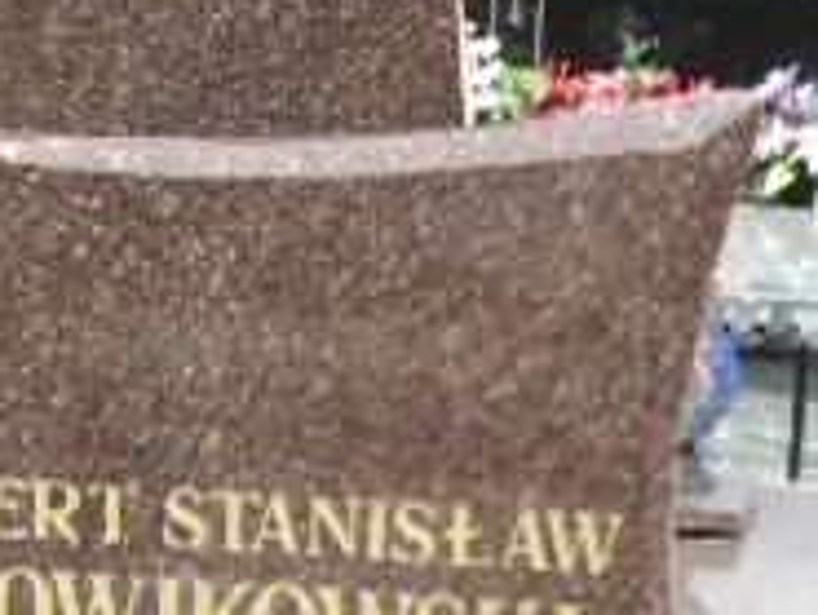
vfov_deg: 9.1
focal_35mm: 159
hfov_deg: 11.8
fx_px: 3760
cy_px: 863
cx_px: -438
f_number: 4.1
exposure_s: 1/640
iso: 80
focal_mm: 8.2
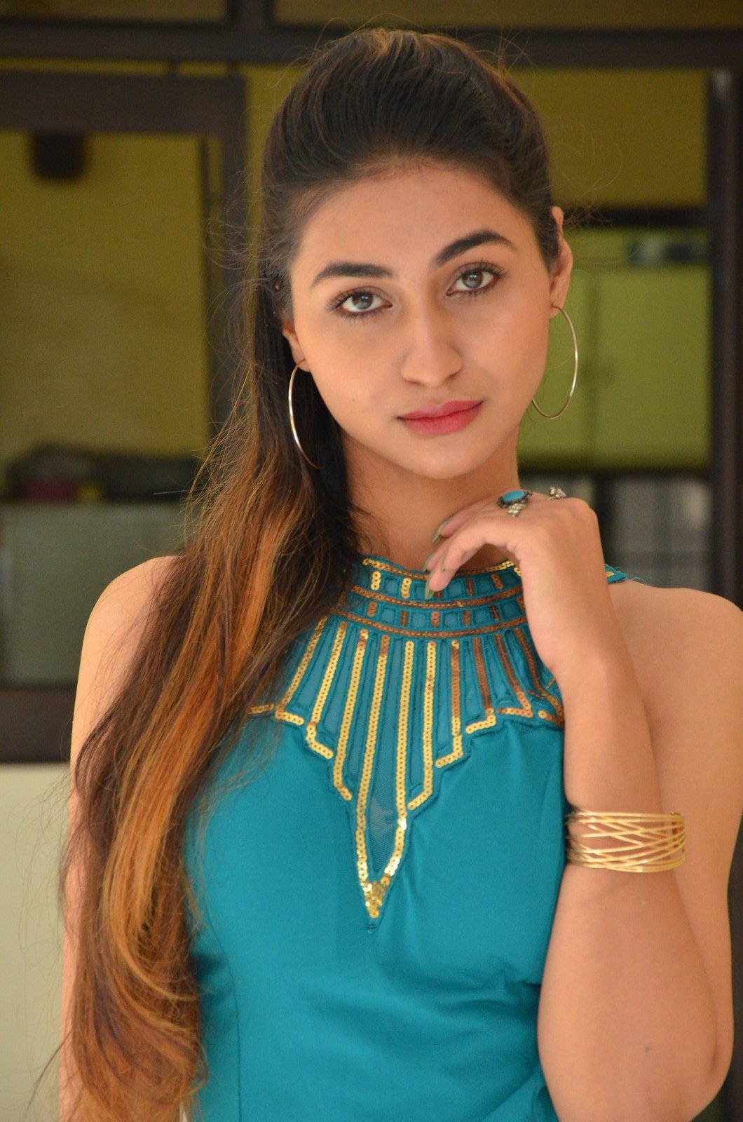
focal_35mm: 158
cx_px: 372
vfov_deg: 13.1
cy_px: 561
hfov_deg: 8.7
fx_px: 4897
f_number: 6.3
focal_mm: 105
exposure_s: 1/125
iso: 2000
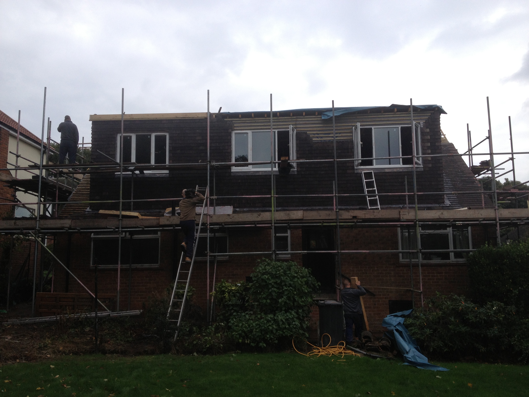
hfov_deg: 52.6
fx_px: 535
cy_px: 198
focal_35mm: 35
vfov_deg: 40.7
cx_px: 264
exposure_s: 1/606
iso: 50
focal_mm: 4.28
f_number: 2.4
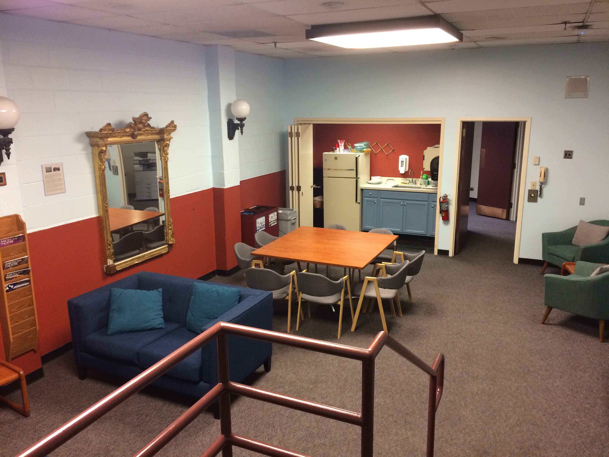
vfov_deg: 48.2
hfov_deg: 61.7
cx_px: 304
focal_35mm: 29
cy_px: 228
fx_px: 510
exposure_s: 1/30
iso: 160
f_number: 2.2
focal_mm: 4.15
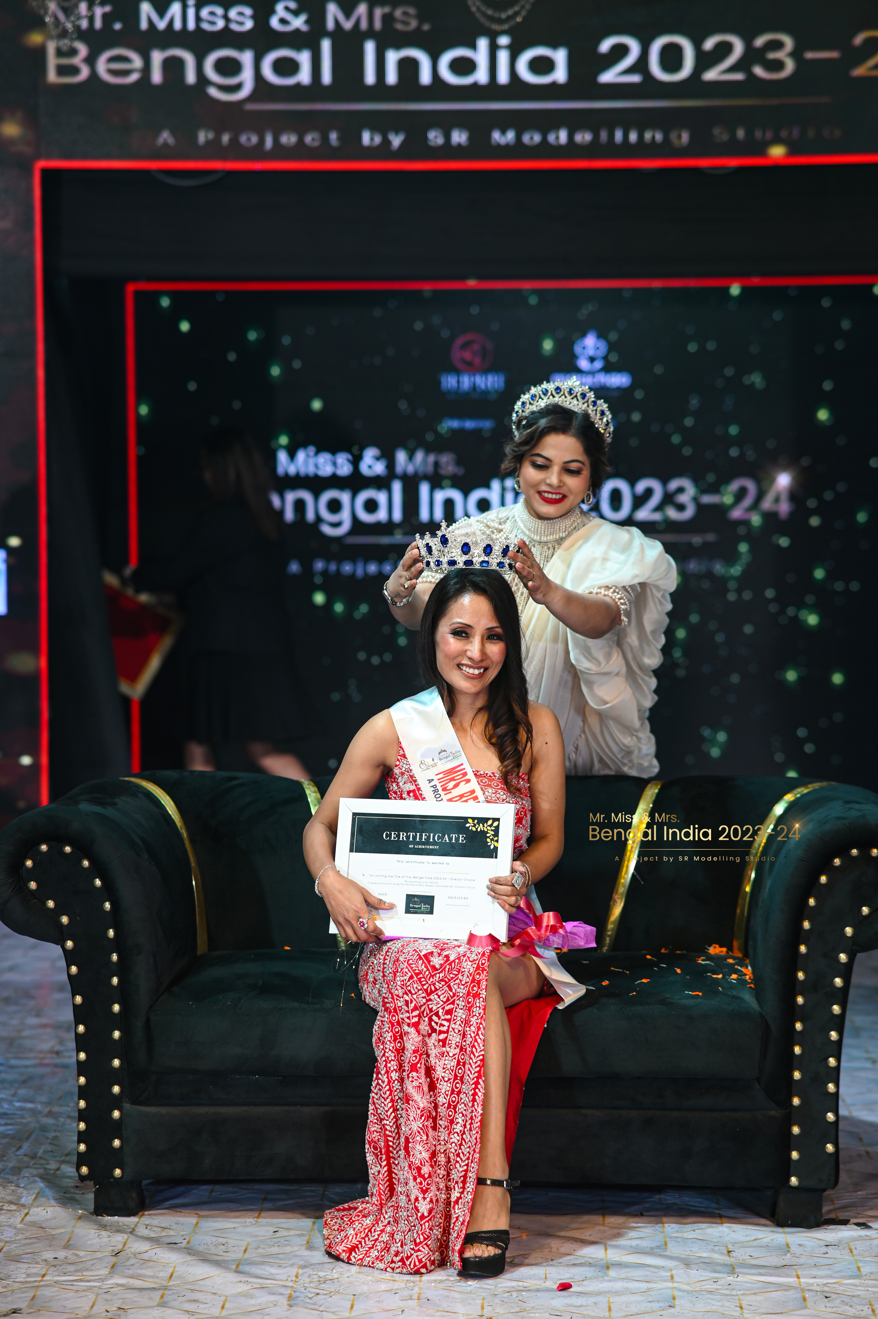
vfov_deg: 23.9
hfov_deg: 16.1
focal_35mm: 85
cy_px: 660
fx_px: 3114
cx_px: 439
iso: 250
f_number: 2.2
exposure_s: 1/250
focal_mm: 85
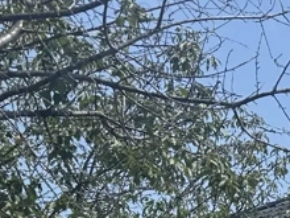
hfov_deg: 13.9
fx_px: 913
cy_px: 338
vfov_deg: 12.8
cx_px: 652
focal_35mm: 109
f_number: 1.78
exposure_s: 1/5525
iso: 80
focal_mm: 6.86
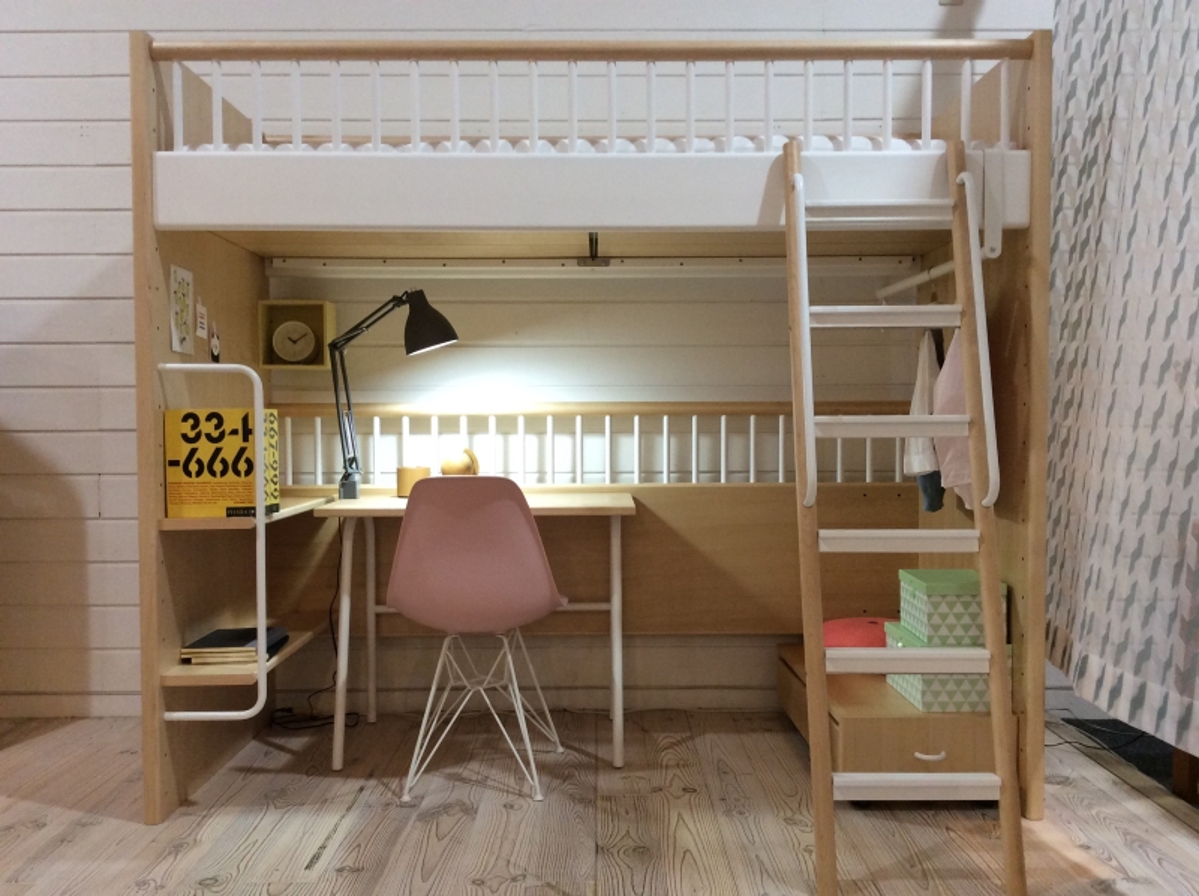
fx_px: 1107
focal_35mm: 32
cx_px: 600
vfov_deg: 44.1
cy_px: 448
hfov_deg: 56.9
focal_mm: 3.3
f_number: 2.4
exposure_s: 1/25
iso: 100
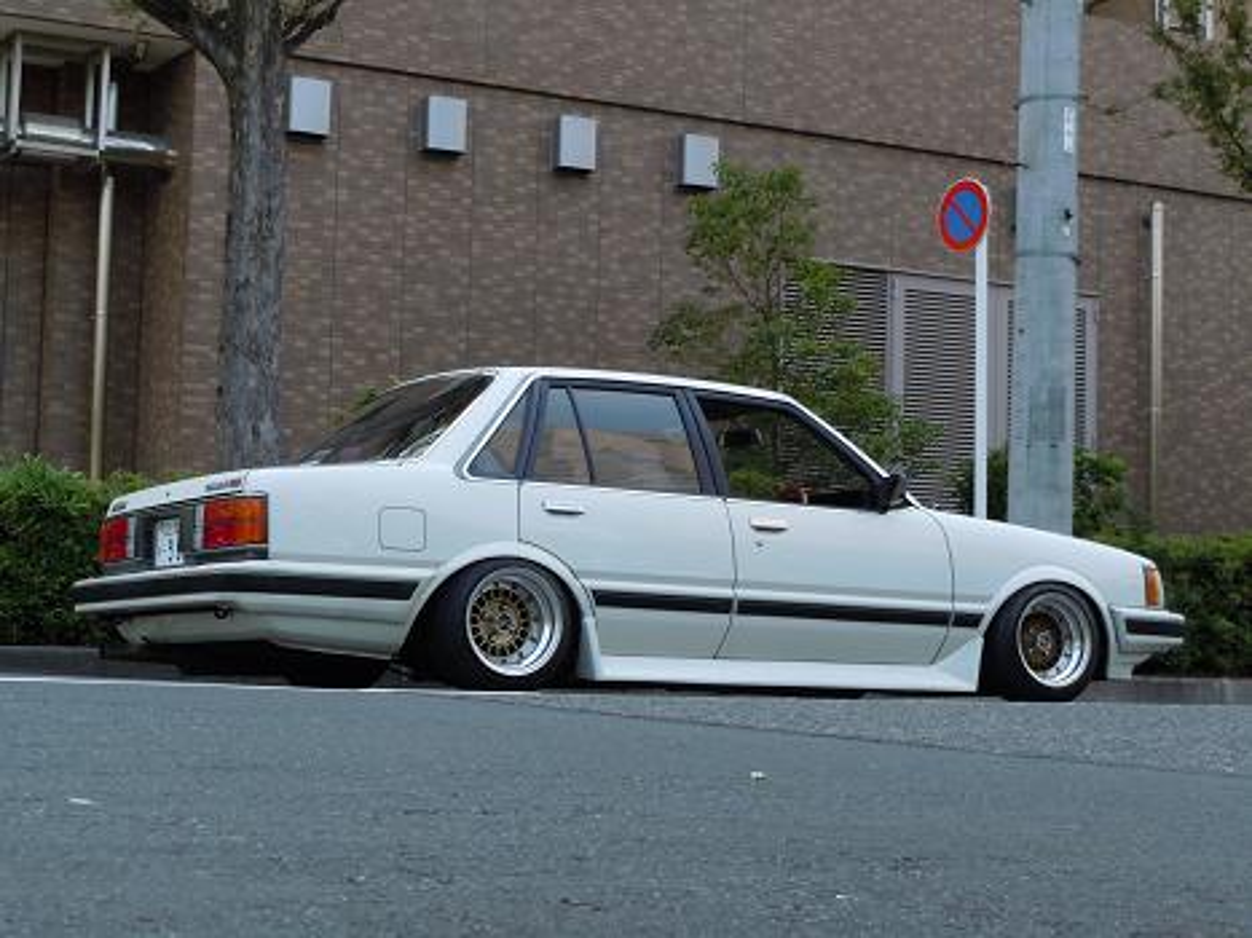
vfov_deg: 19.9
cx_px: 626
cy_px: 469
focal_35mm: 74
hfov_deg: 26.3
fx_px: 2676
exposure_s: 1/100
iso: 100
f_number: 5.2
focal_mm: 13.2
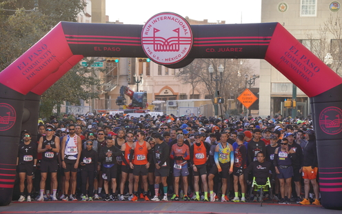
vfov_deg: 8.6
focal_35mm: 153
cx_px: 172
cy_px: 111
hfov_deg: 13.7
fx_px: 1422
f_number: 6.3
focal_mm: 99
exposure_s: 1/160
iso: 100
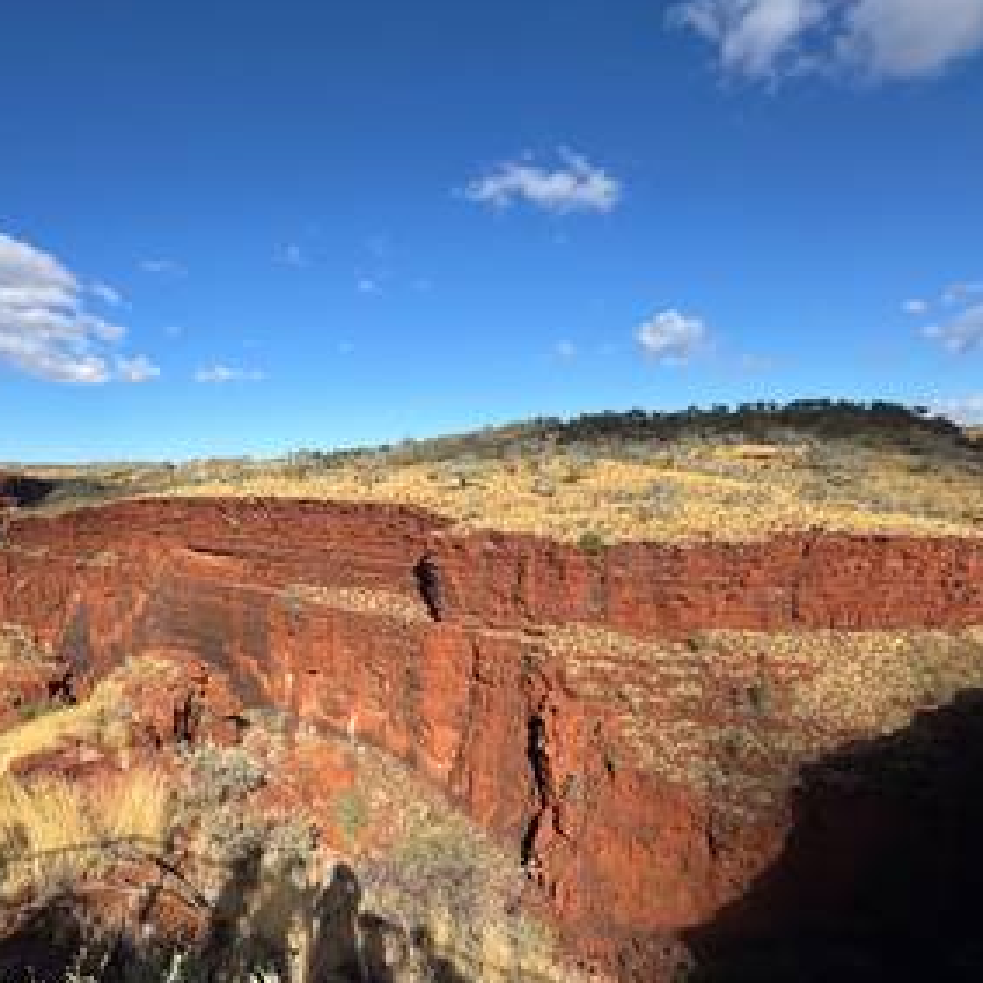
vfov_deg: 71.7
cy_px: 563
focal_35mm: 21
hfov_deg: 70.7
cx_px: 354
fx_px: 675
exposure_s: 1/2273
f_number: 2.2
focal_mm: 2.22
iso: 50
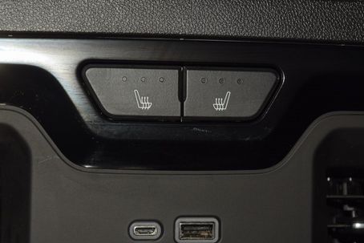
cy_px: 94
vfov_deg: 9.3
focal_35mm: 148
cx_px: 192
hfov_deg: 13.9
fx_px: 1497
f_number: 8
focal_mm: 70
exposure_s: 1/125
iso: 100
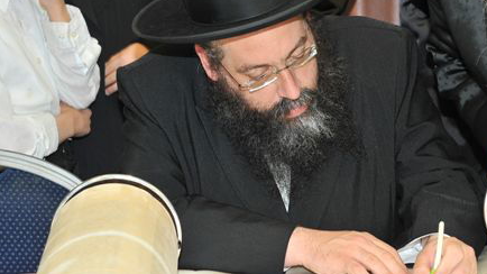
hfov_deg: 19.8
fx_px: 1394
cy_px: 116
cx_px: 321
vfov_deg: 11.2
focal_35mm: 108
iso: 500
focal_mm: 70
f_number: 7.1
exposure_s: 1/60
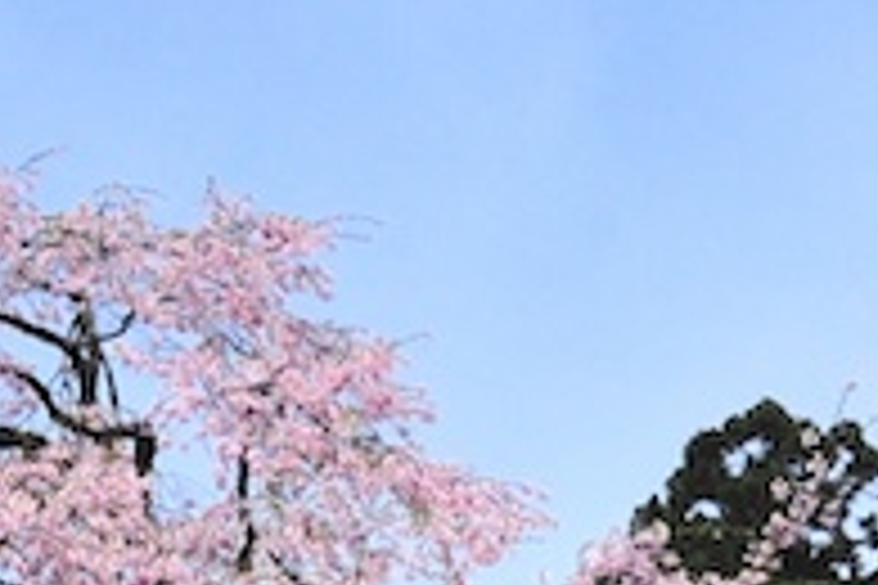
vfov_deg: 6.8
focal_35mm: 189
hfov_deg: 10.9
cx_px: 522
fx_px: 4609
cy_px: 1454
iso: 400
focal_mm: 24
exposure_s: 1/125
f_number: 16
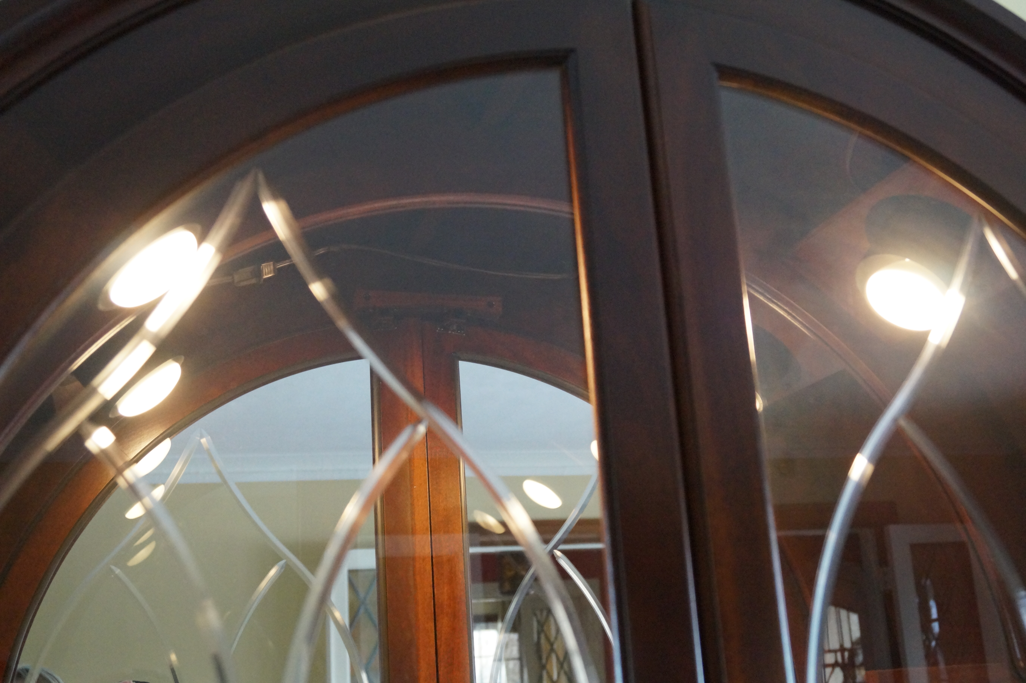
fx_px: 1196
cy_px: 342
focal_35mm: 42
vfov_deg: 31.9
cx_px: 513
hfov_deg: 46.4
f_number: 4.5
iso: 3200
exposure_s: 1/160
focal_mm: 28
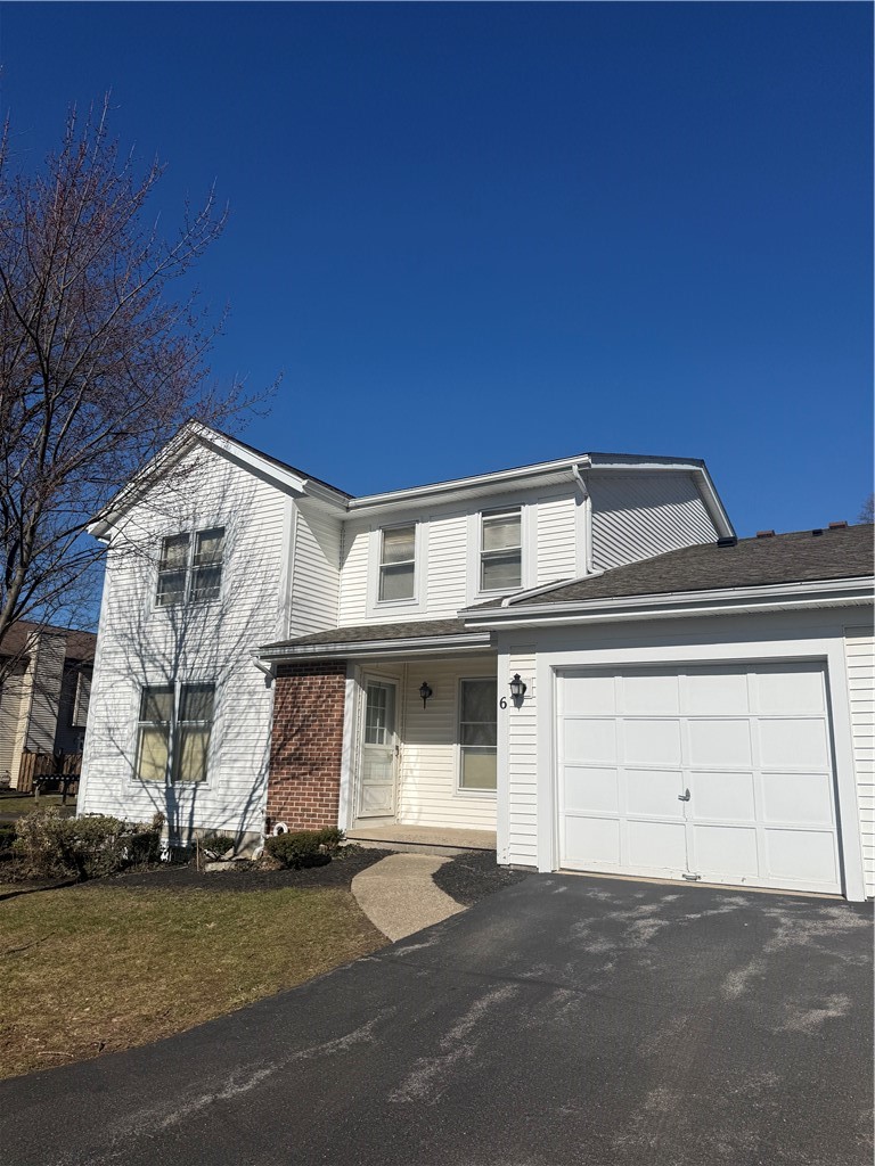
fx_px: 809
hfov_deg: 56.8
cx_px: 438
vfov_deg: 71.6
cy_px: 583
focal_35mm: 24
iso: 80
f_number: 1.78
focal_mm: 6.76
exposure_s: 1/14286
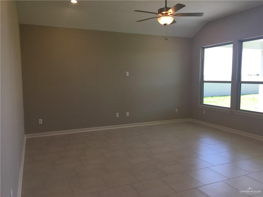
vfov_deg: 48.2
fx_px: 220
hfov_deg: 61.7
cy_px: 98
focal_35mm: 29
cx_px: 132
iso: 25
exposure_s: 1/60
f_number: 2.2
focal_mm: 4.15
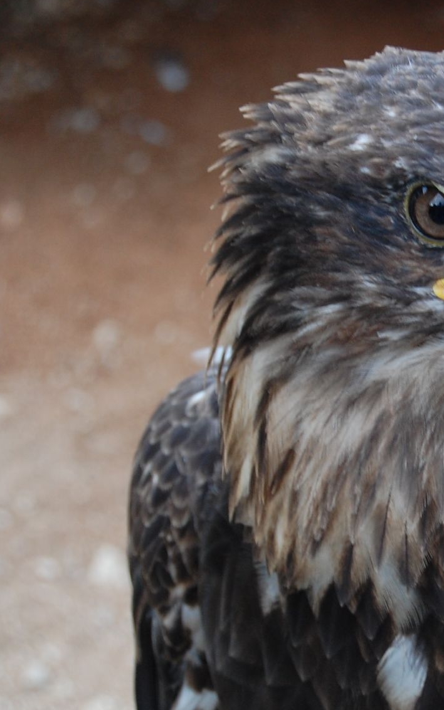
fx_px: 2940
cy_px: 339
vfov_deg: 13.8
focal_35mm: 152
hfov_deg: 8.6
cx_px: 490
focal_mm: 55
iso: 500
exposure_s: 1/125
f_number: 5.6
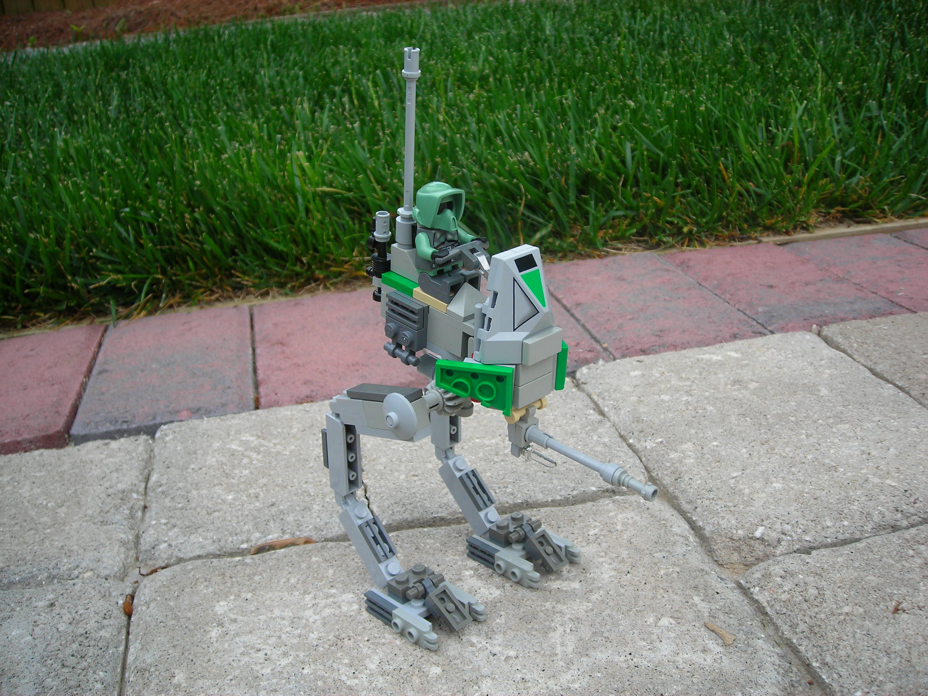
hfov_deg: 49.0
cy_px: 348
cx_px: 464
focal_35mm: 38
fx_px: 1019
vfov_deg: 37.7
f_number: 3.2
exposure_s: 1/124
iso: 50
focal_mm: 6.3
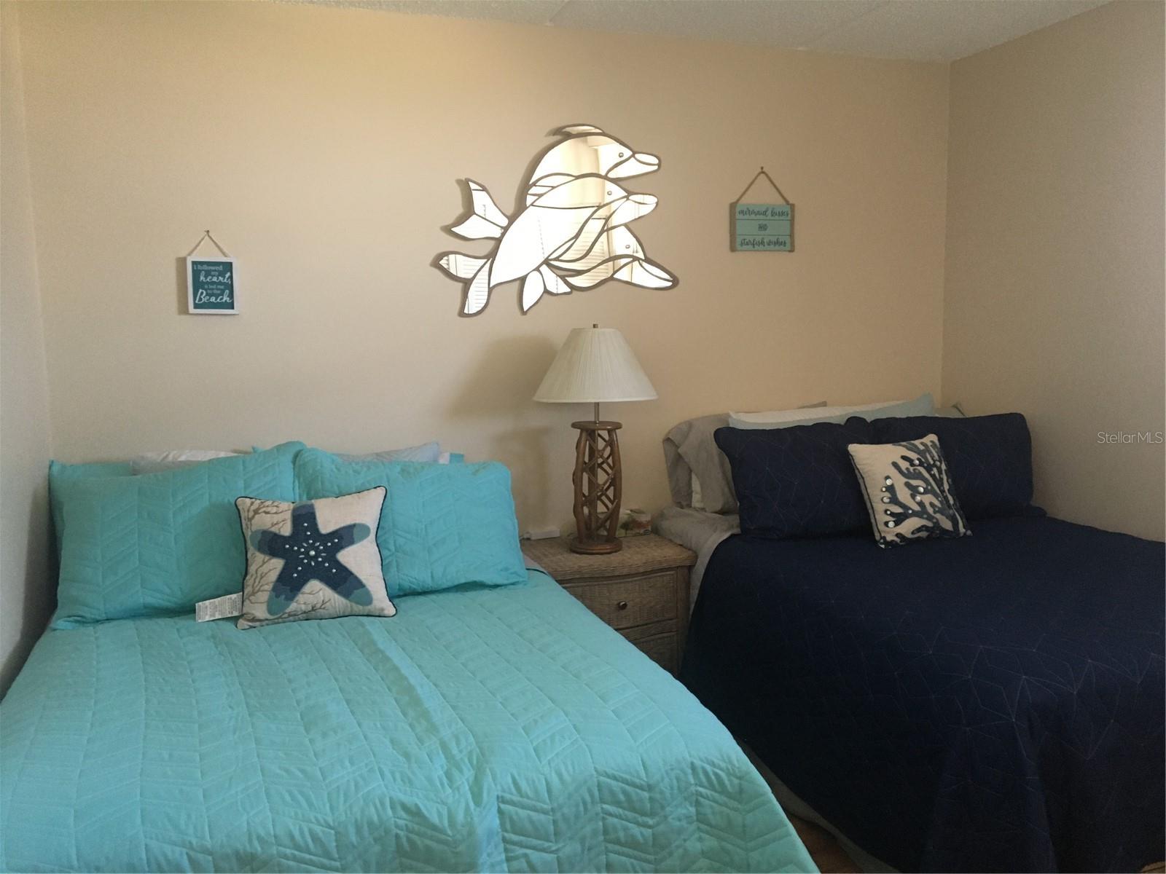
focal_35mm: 29
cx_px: 583
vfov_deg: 48.2
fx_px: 977
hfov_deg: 61.7
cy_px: 437
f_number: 2.2
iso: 200
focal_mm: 4.15
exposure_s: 1/17
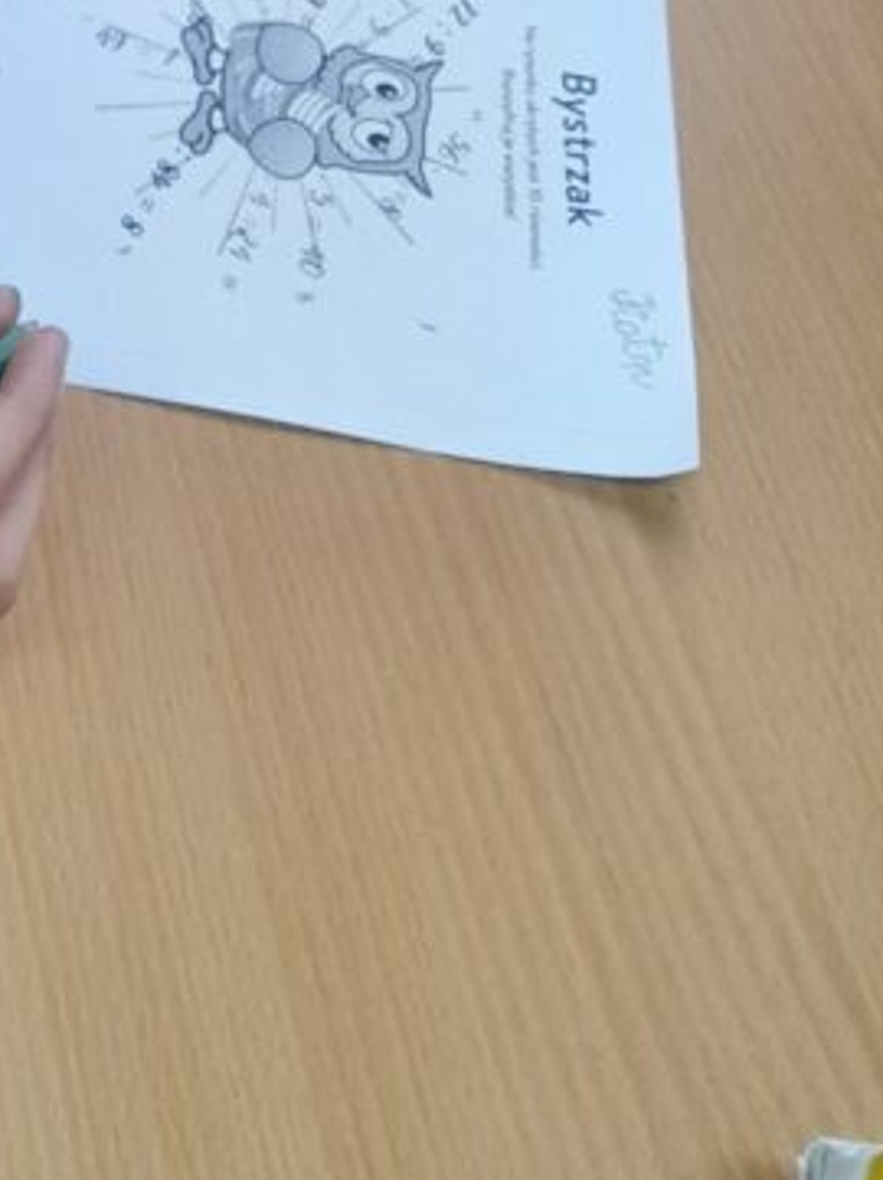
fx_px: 2419
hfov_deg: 19.2
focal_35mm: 71
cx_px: -245
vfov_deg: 23.5
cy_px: -445
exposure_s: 1/50
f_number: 2
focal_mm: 4.6
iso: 80
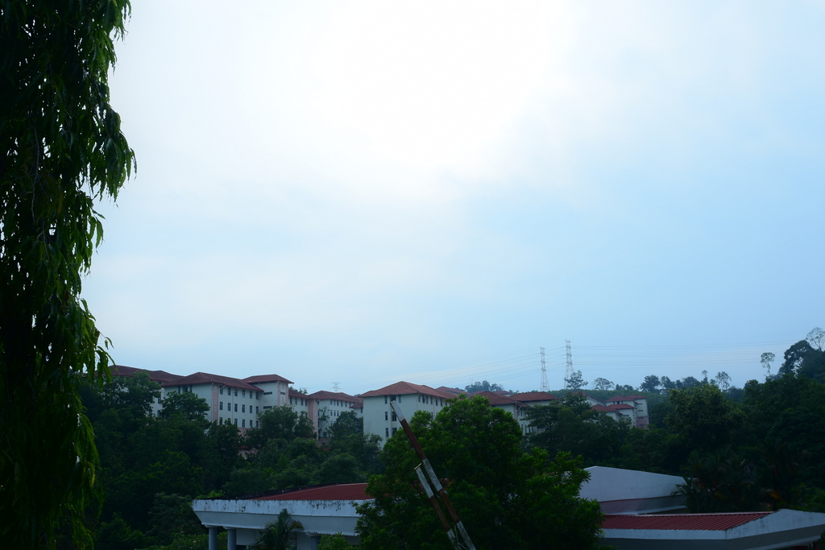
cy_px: 275
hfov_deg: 53.1
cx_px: 412
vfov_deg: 36.9
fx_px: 825
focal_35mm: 36
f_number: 9
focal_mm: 24
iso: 100
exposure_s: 1/200
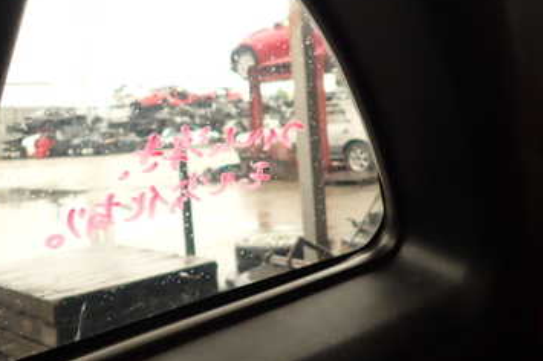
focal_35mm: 44
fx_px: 663
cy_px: 113
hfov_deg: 44.1
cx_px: 197
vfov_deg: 30.2
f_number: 2
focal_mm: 4.5
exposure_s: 1/100
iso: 100
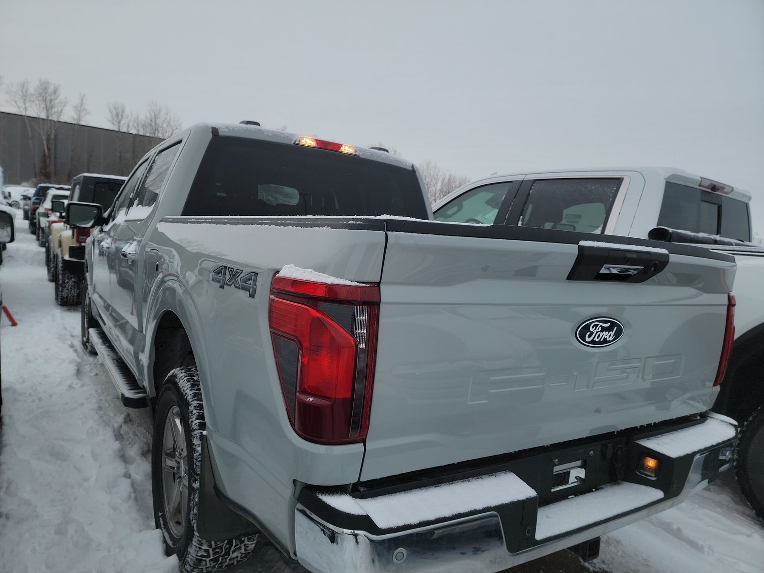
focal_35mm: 24
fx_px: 530
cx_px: 382
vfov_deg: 56.8
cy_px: 286
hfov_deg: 71.6
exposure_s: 1/177
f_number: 1.8
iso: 50
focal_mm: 6.7
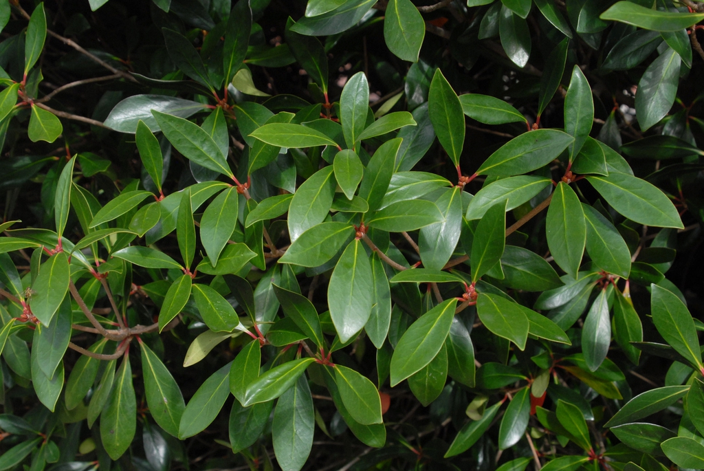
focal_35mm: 45
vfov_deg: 29.9
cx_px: 352
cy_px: 236
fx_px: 881
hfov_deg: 43.6
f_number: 7.1
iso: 400
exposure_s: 1/180
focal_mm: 30
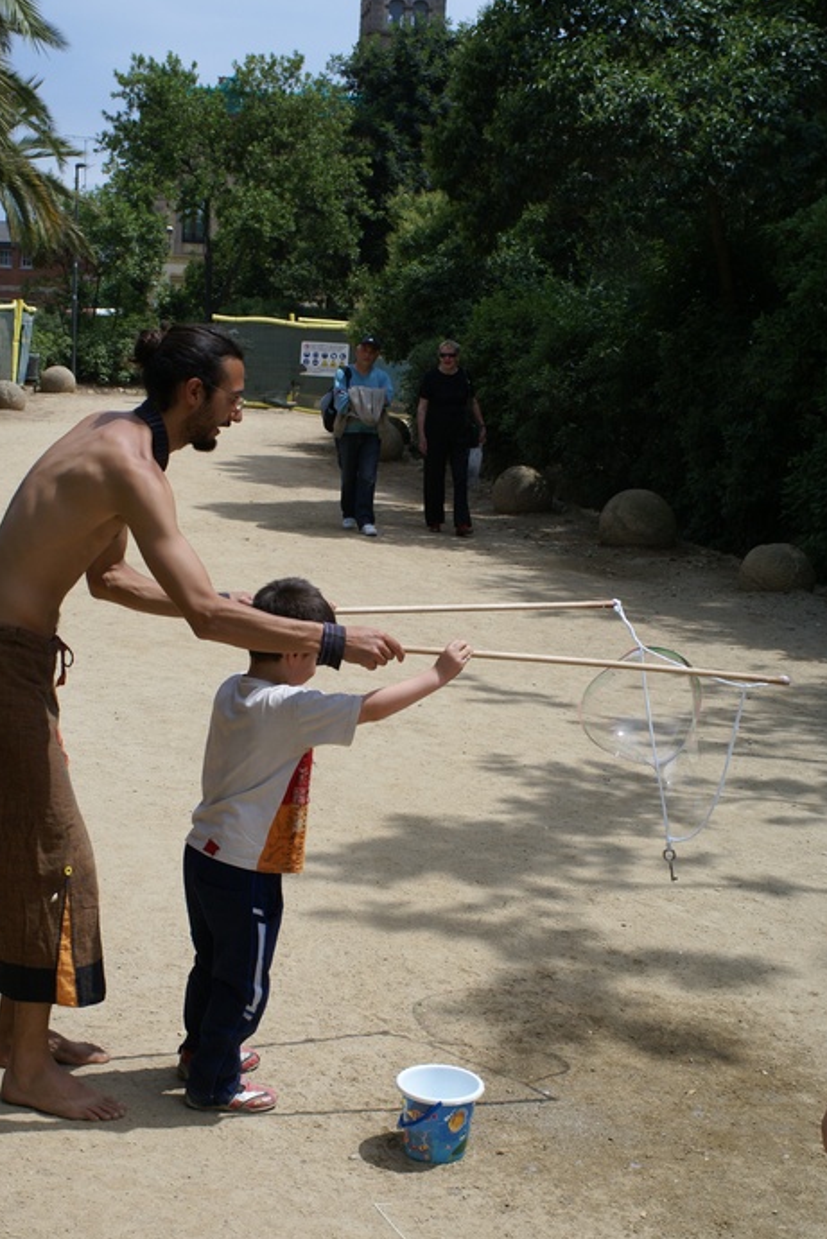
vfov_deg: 39.6
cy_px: 644
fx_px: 1722
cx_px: 402
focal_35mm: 50
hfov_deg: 27.0
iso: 200
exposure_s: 1/800
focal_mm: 30
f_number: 9
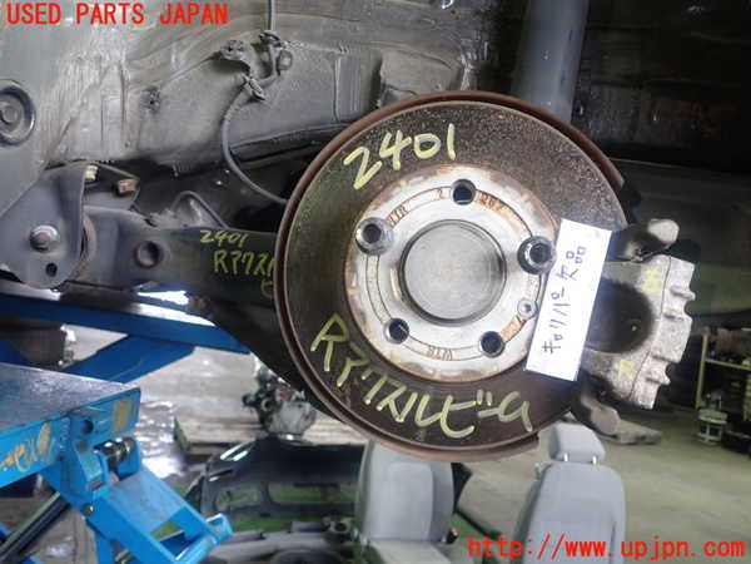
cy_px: 282
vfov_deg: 46.8
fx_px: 651
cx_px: 376
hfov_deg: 60.0
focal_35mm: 30
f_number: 2.3
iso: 200
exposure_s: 1/30
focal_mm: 5.4
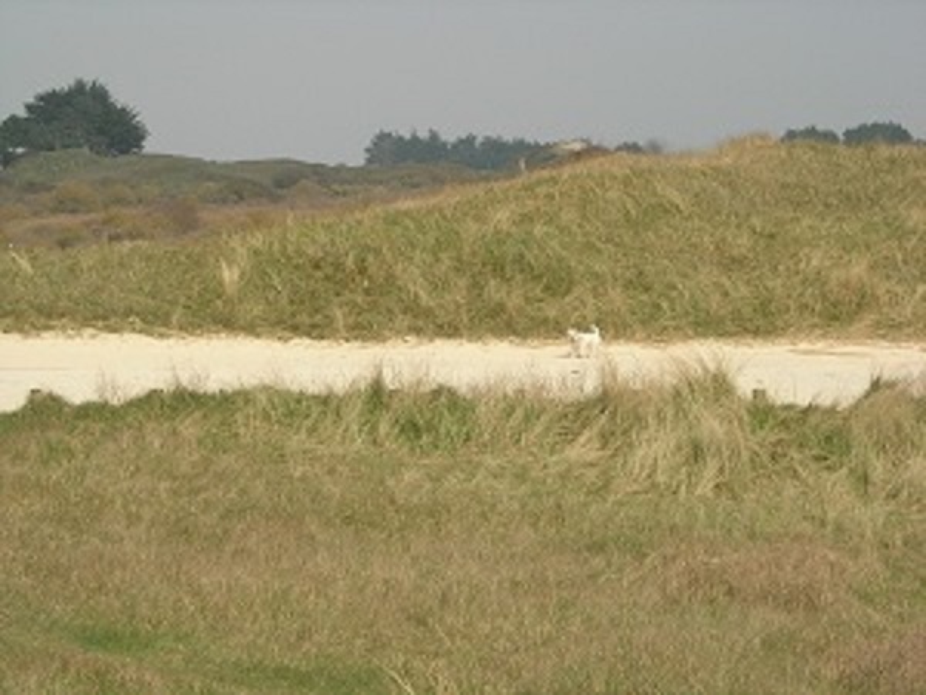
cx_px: 463
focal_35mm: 113
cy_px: 348
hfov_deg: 17.4
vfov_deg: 13.1
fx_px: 3023
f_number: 8.2
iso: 64
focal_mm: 23.4
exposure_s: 1/208
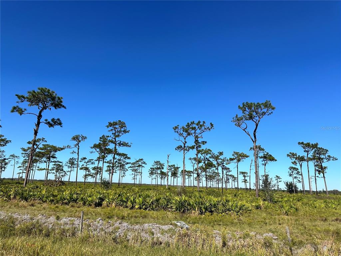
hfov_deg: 71.6
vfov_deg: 56.8
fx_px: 236
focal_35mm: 24
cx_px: 170
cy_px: 128
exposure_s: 1/5263
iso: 80
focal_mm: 6.86
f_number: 1.78
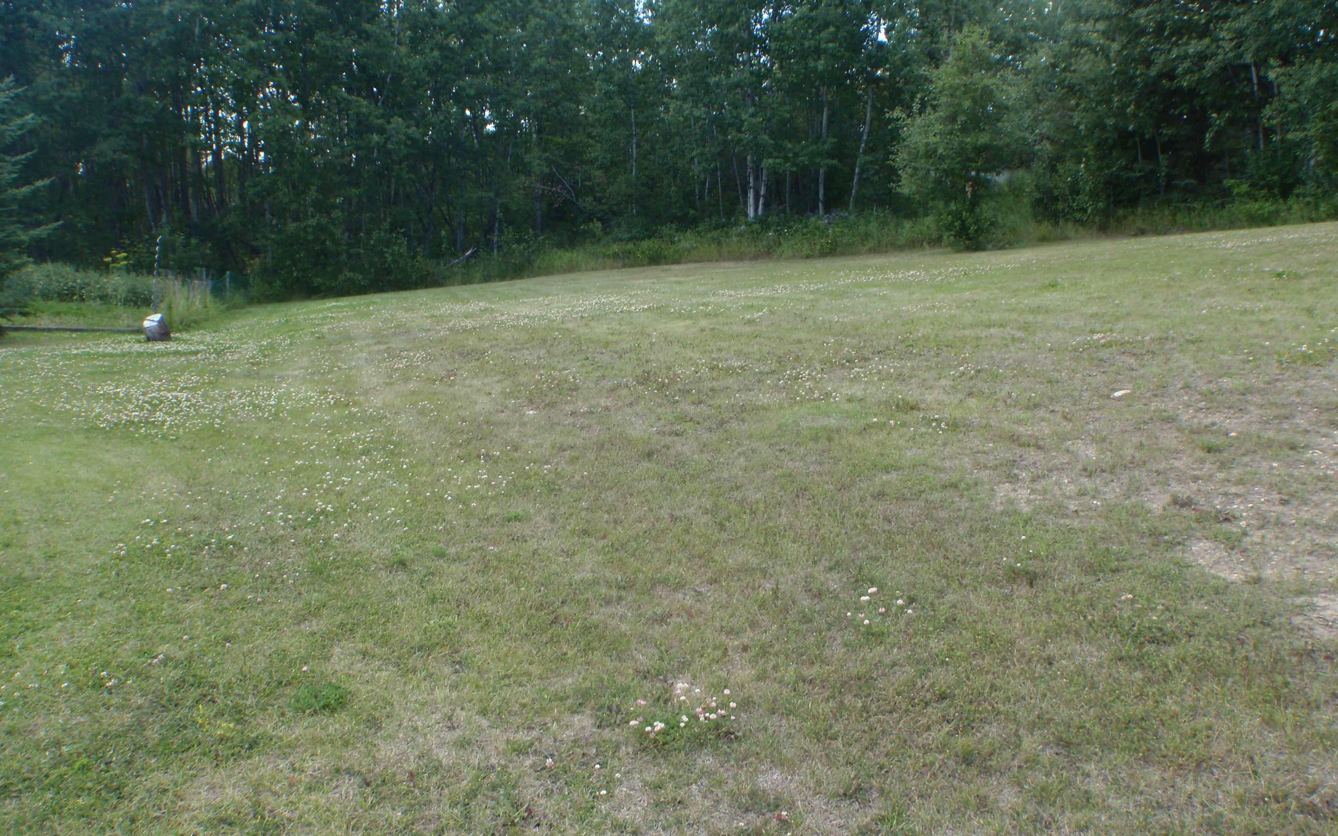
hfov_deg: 62.9
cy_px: 452
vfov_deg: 41.8
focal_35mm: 30
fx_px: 1094
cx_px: 664
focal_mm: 5
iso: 64
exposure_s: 1/80
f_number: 4
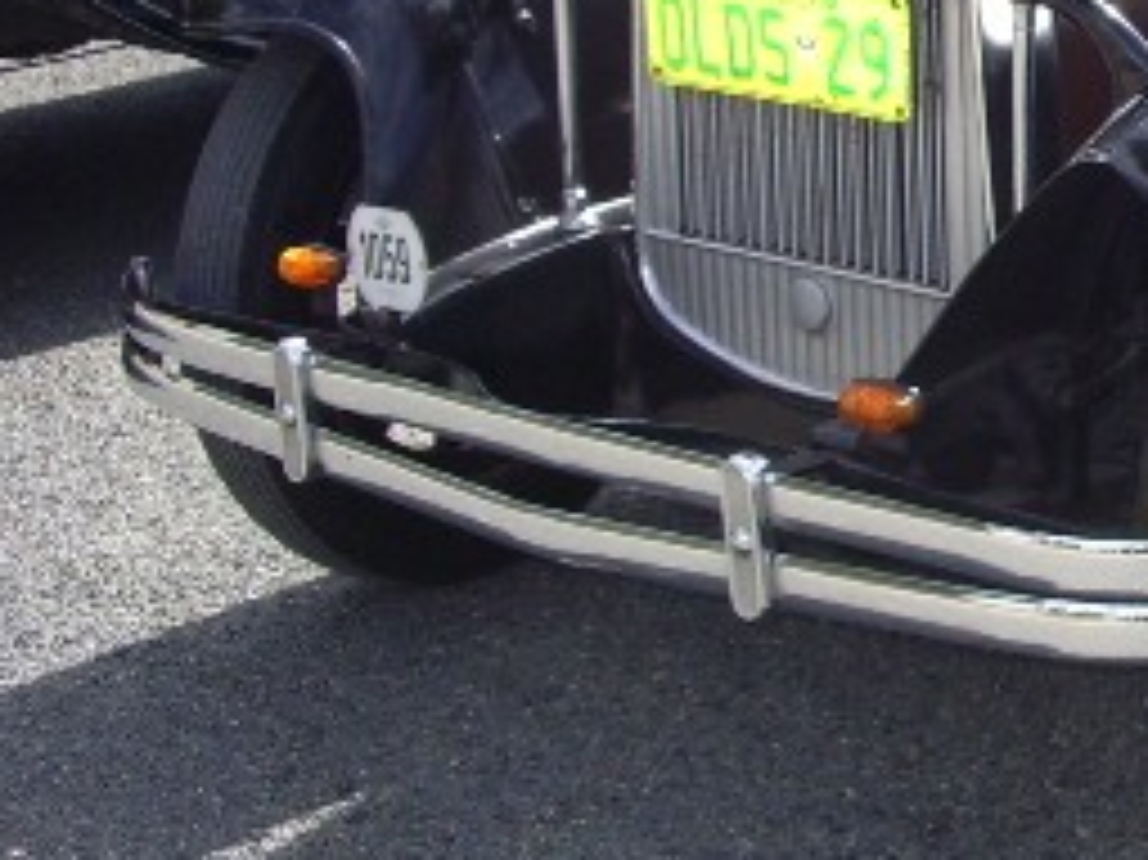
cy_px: 41
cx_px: 1342
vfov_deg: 16.5
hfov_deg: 20.9
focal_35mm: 88
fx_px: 2917
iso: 80
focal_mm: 5.8
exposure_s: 1/250
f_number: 4.3
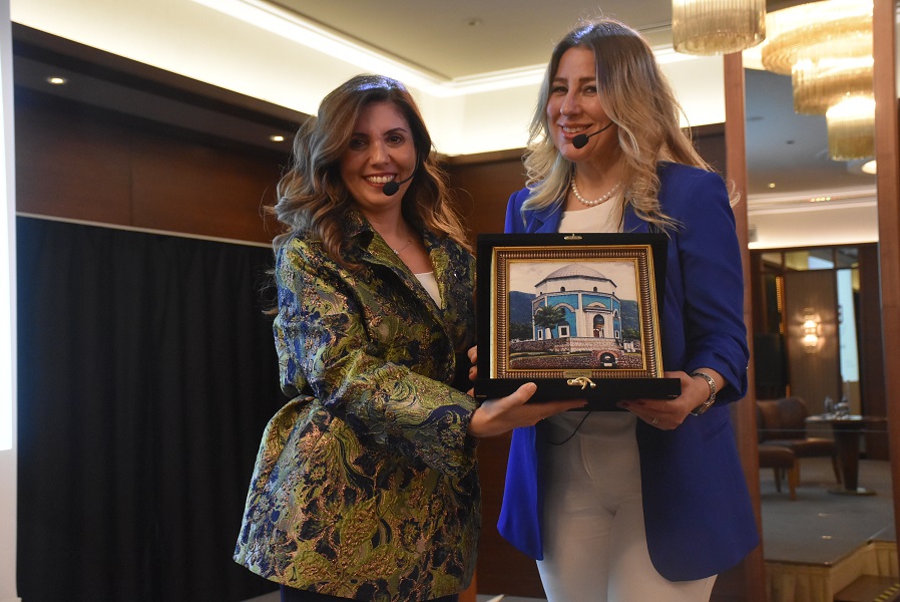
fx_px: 1201
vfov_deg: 28.1
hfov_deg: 41.1
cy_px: 301
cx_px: 450
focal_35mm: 48
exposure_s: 1/60
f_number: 4
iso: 3600
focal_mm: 32
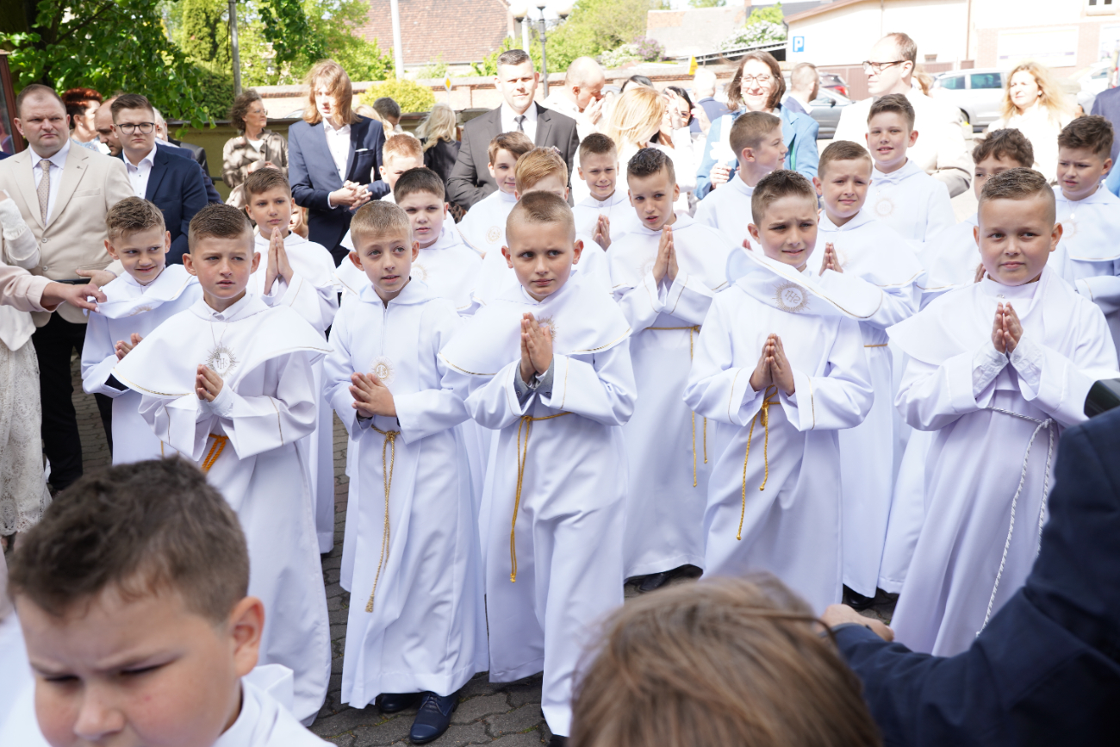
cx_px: 560
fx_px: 1089
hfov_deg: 54.4
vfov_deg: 37.9
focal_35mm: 35
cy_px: 374
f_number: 7.1
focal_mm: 35
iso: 160
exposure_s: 1/100
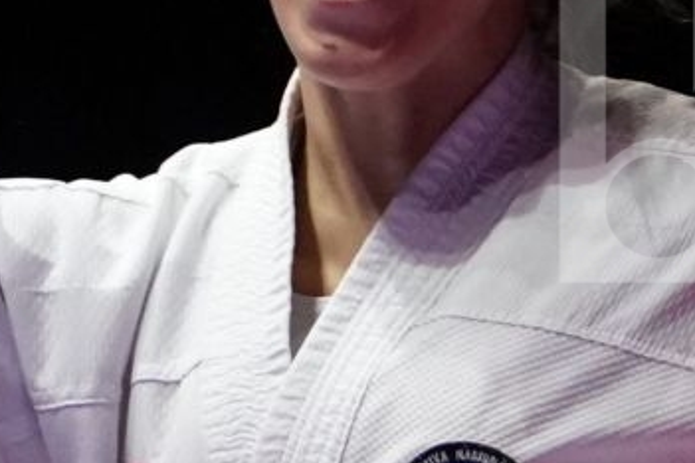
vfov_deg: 1.3
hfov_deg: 2.0
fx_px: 20192
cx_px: 73
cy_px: 103
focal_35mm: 1046
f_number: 2.8
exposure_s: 1/1000
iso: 4000
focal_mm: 136
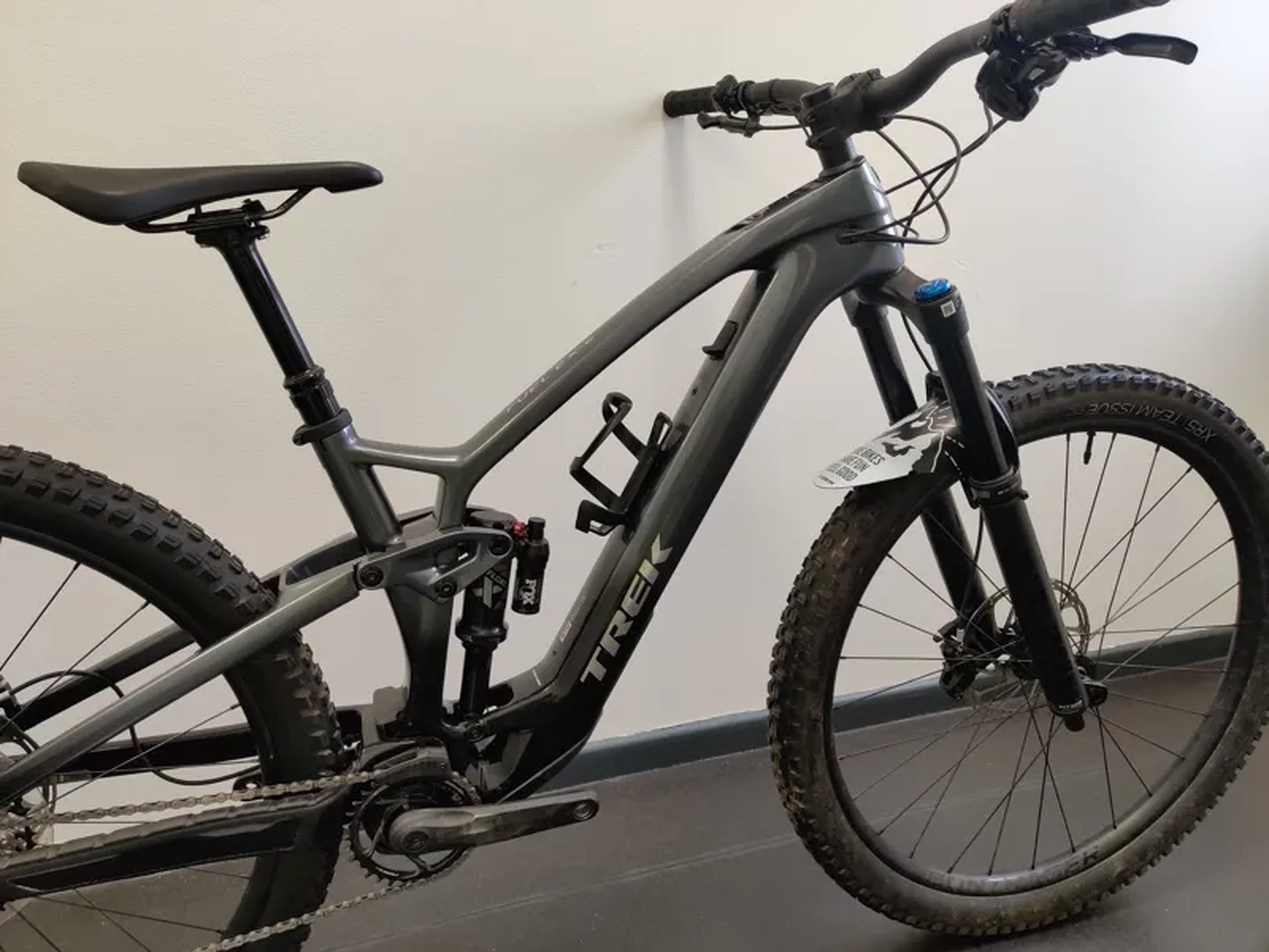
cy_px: 476
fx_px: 990
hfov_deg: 65.3
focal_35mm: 27
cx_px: 634
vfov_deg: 51.4
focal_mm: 4.75
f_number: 1.65
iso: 640
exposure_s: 1/100
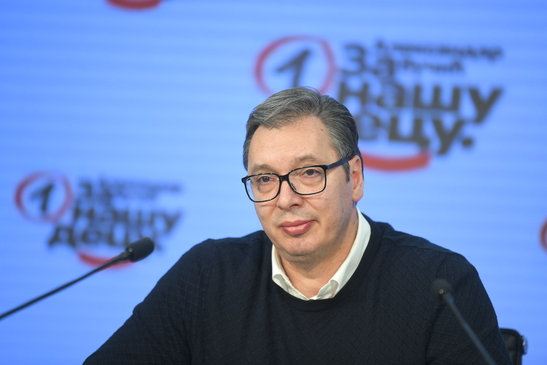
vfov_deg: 6.9
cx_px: 274
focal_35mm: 200
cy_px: 182
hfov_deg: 10.3
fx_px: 3039
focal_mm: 200
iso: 1600
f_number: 2.8
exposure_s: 1/640
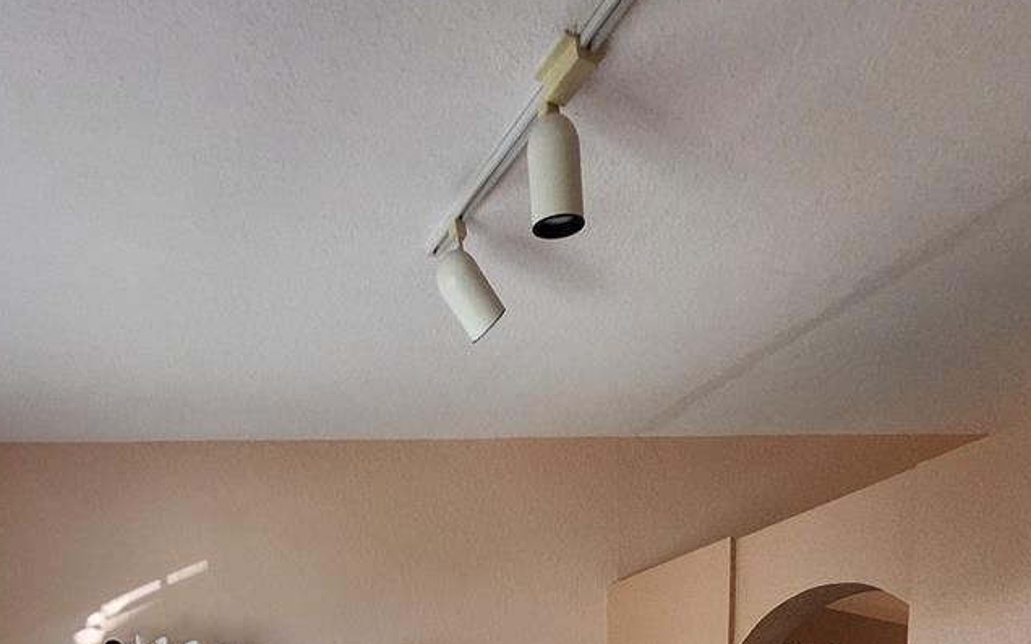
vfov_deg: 29.6
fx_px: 730
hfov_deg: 70.4
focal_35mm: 26
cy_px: 952
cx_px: 532
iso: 160
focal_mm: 1.74
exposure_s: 1/60
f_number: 2.2
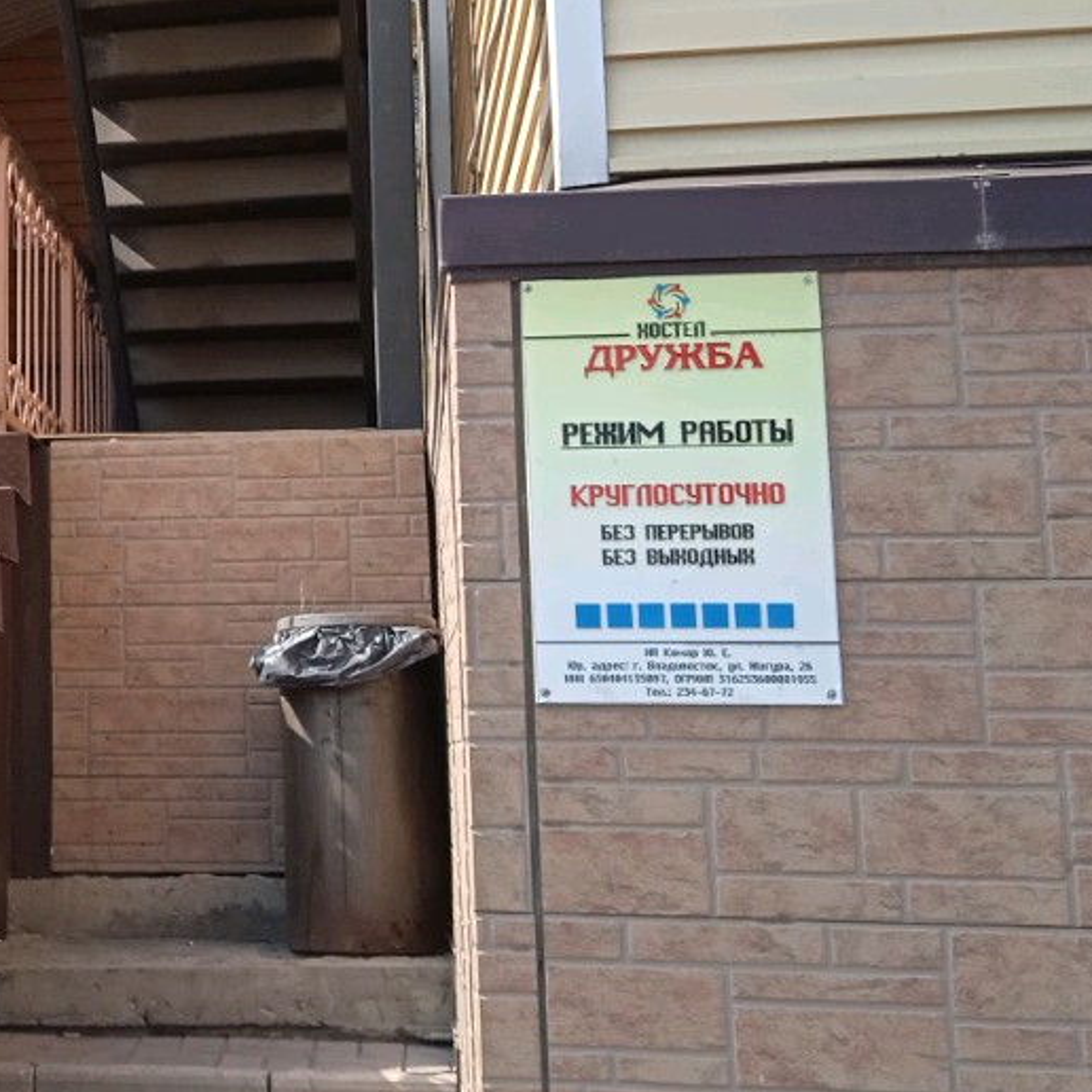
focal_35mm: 64
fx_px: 2284
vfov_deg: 26.7
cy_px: 326
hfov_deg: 25.1
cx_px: -90
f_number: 2.2
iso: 112
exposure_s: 1/345
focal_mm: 3.43
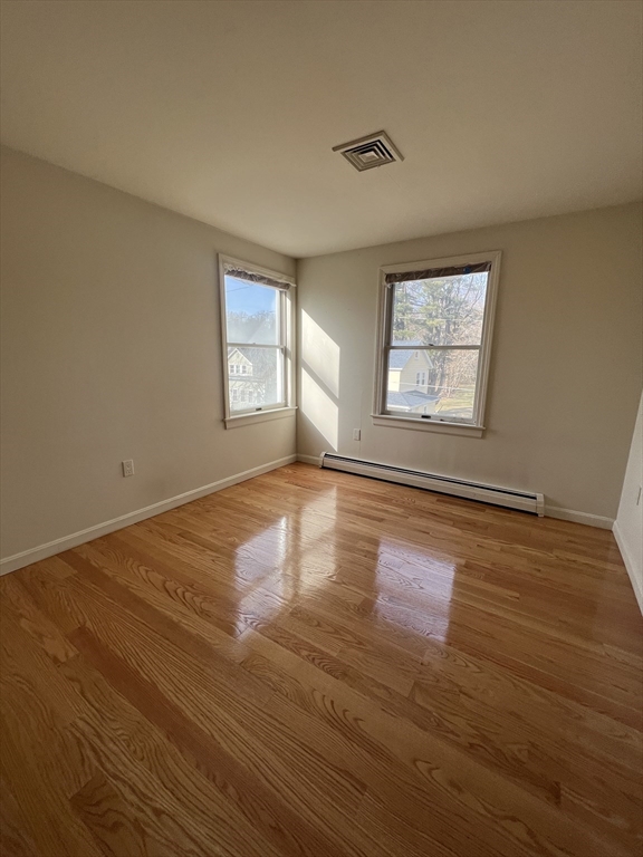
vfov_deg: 106.2
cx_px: 322
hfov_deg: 89.9
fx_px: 322
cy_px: 428
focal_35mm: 13
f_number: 1.8
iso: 32
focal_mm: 1.57
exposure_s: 1/318
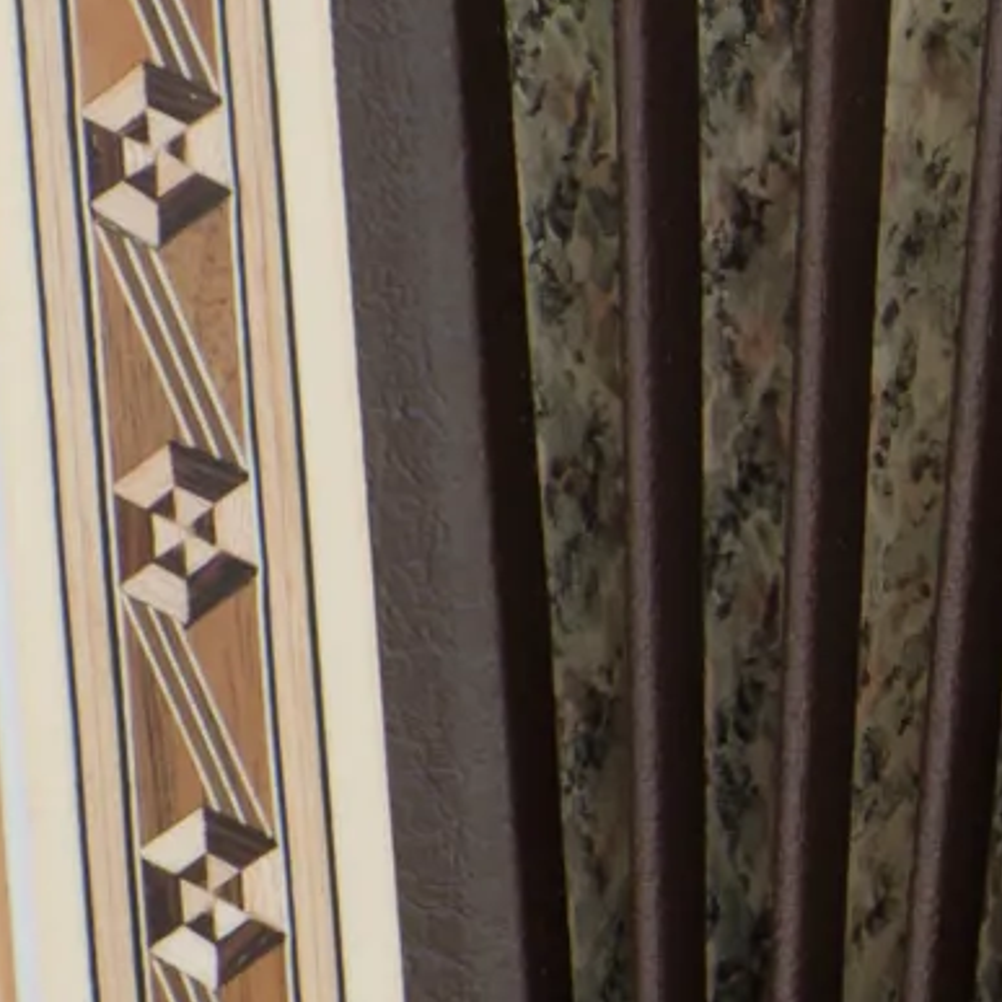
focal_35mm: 1398
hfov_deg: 1.3
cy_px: 580
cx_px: 1662
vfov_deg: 1.3
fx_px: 45783
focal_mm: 170
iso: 100
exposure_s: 1/125
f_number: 7.1
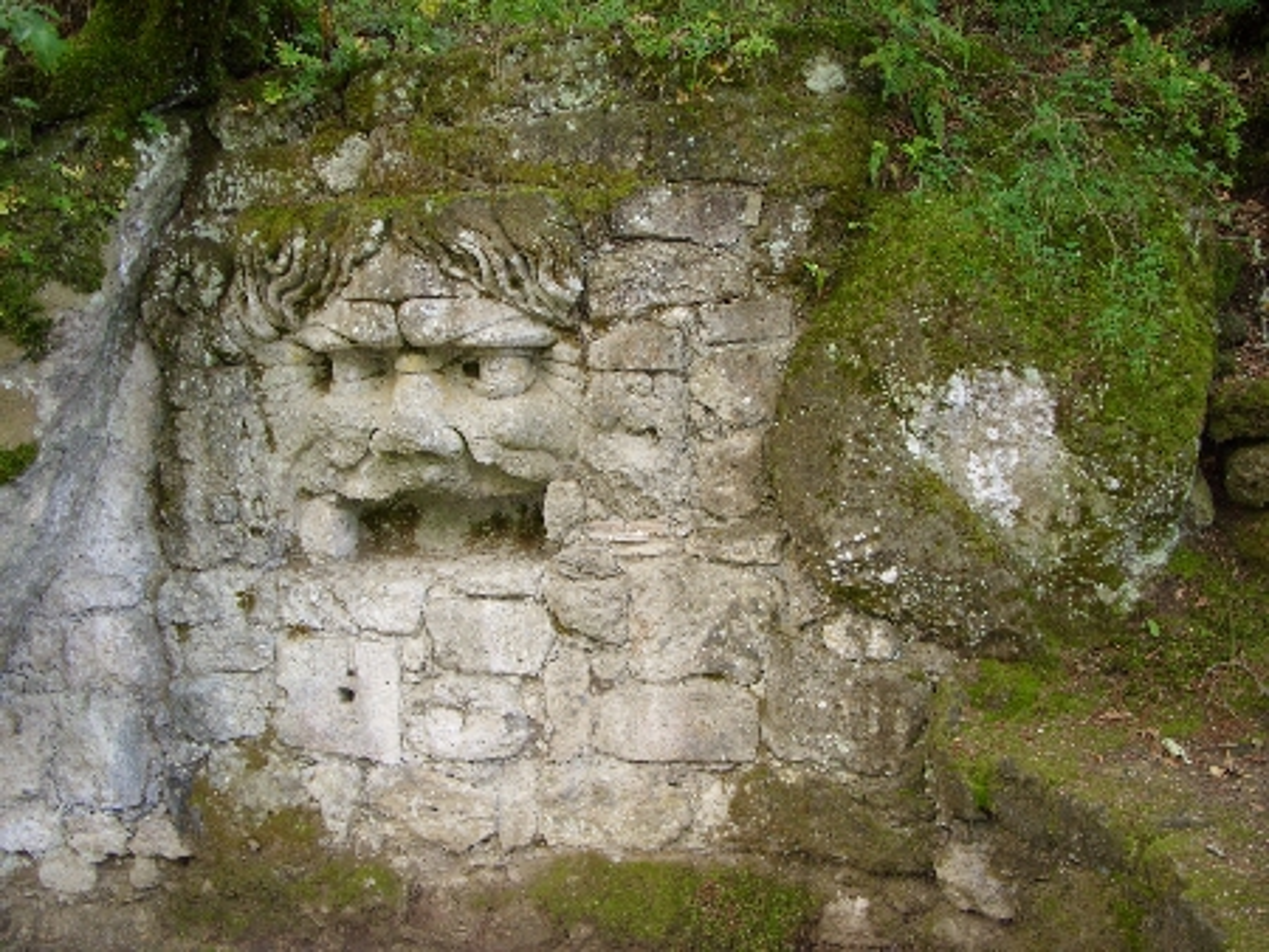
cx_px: 634
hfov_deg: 49.0
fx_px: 1394
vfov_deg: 37.8
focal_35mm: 38
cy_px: 476
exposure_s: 1/30
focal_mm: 7.8
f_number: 2.8
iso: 100
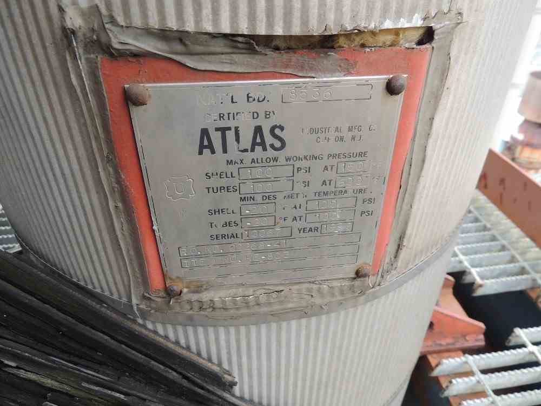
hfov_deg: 71.6
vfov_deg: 56.8
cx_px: 270
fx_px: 375
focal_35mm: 24
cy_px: 203
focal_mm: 4.3
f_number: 3
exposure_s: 1/160
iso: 100
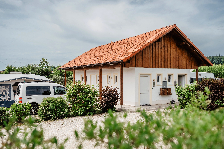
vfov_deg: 42.3
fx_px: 193
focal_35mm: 31
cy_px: 74
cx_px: 112
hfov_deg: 60.3
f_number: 4
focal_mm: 31
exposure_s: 1/5000
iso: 320
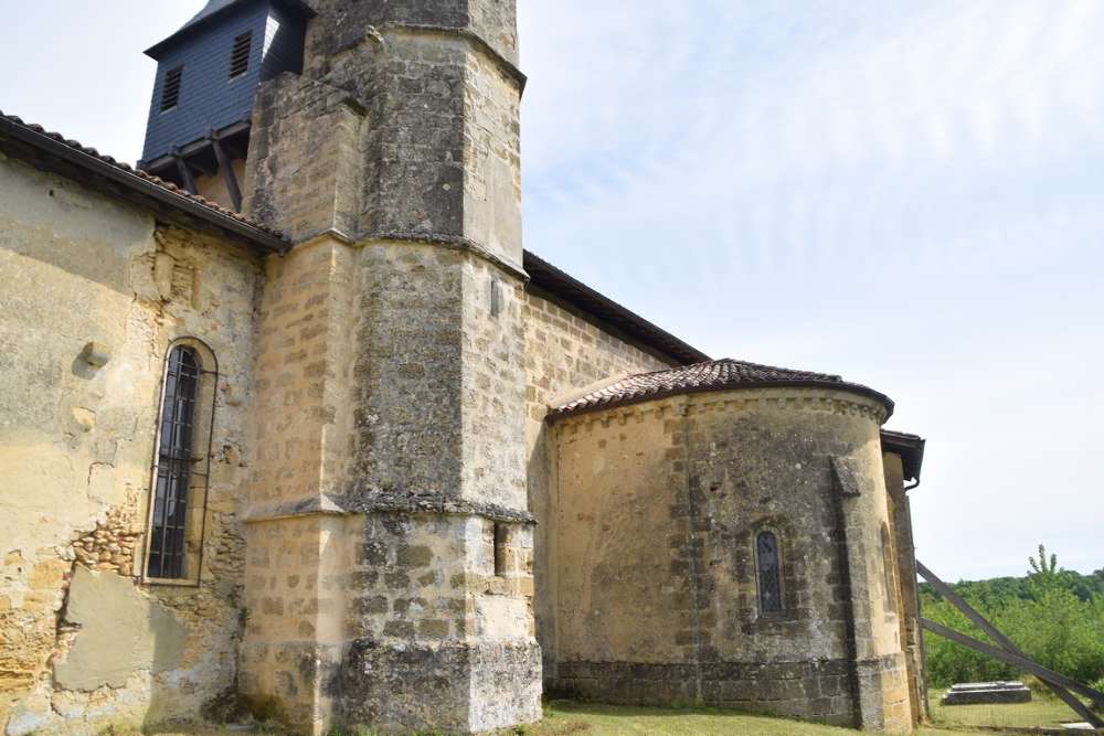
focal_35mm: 27
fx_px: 828
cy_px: 368
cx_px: 552
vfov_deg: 47.9
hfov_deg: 67.4
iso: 100
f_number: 9
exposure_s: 1/200
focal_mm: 18
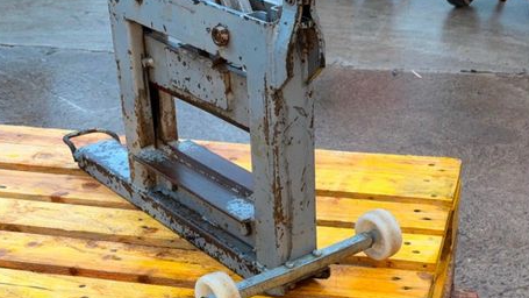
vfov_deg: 17.4
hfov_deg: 30.6
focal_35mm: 69
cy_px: 230
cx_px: 279
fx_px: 968
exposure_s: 1/50
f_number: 1.78
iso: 50
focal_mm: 6.76
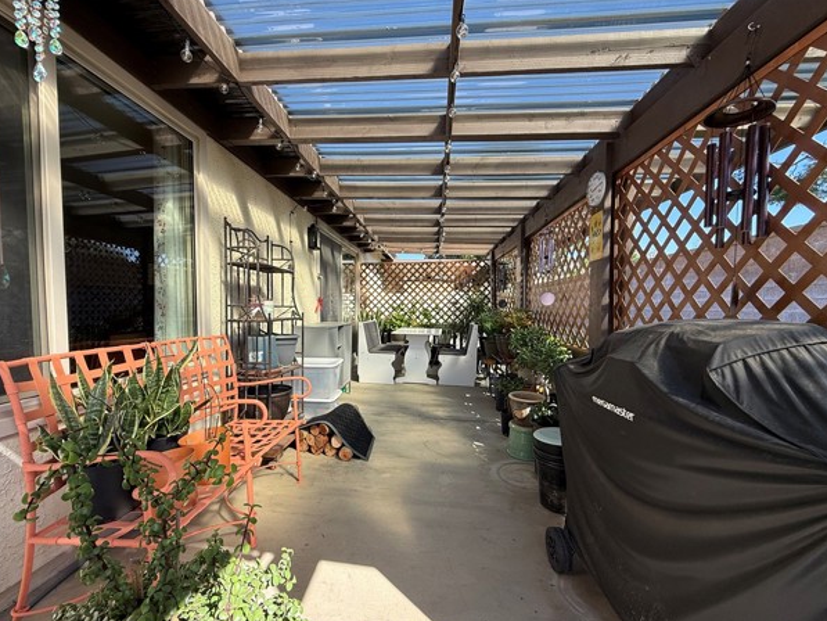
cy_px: 326
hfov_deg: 98.0
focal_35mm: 15
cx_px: 389
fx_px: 358
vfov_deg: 81.7
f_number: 2.2
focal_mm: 2.22
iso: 50
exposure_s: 1/439
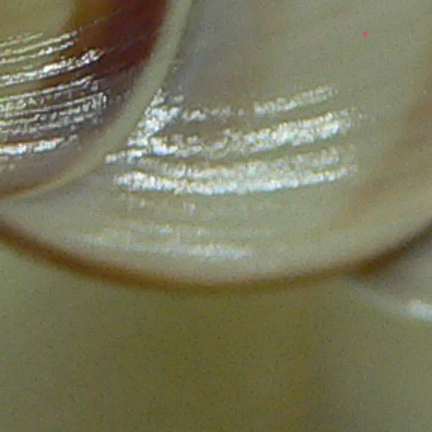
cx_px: 196
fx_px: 3064
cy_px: -190
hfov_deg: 8.1
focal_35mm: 217
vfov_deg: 7.9
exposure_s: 1/60
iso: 100
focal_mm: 4.6
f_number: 2.8
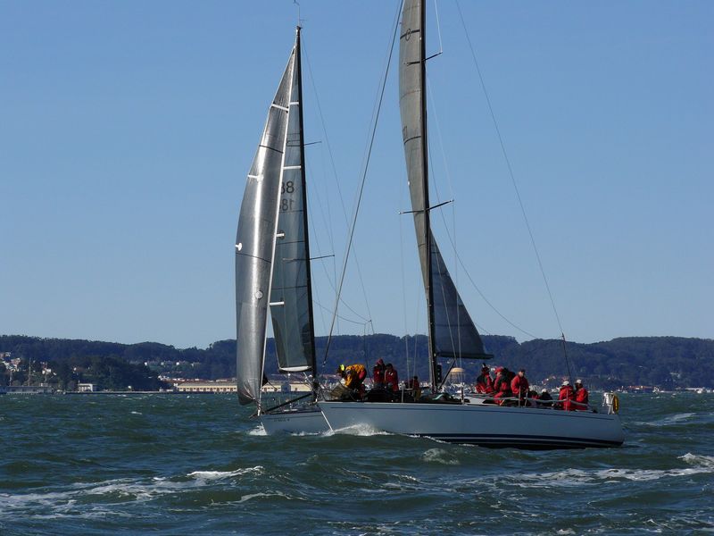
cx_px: 357
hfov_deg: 11.6
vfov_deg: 8.7
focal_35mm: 171
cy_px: 268
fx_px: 3527
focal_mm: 28.6
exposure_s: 1/1000
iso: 100
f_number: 5.6
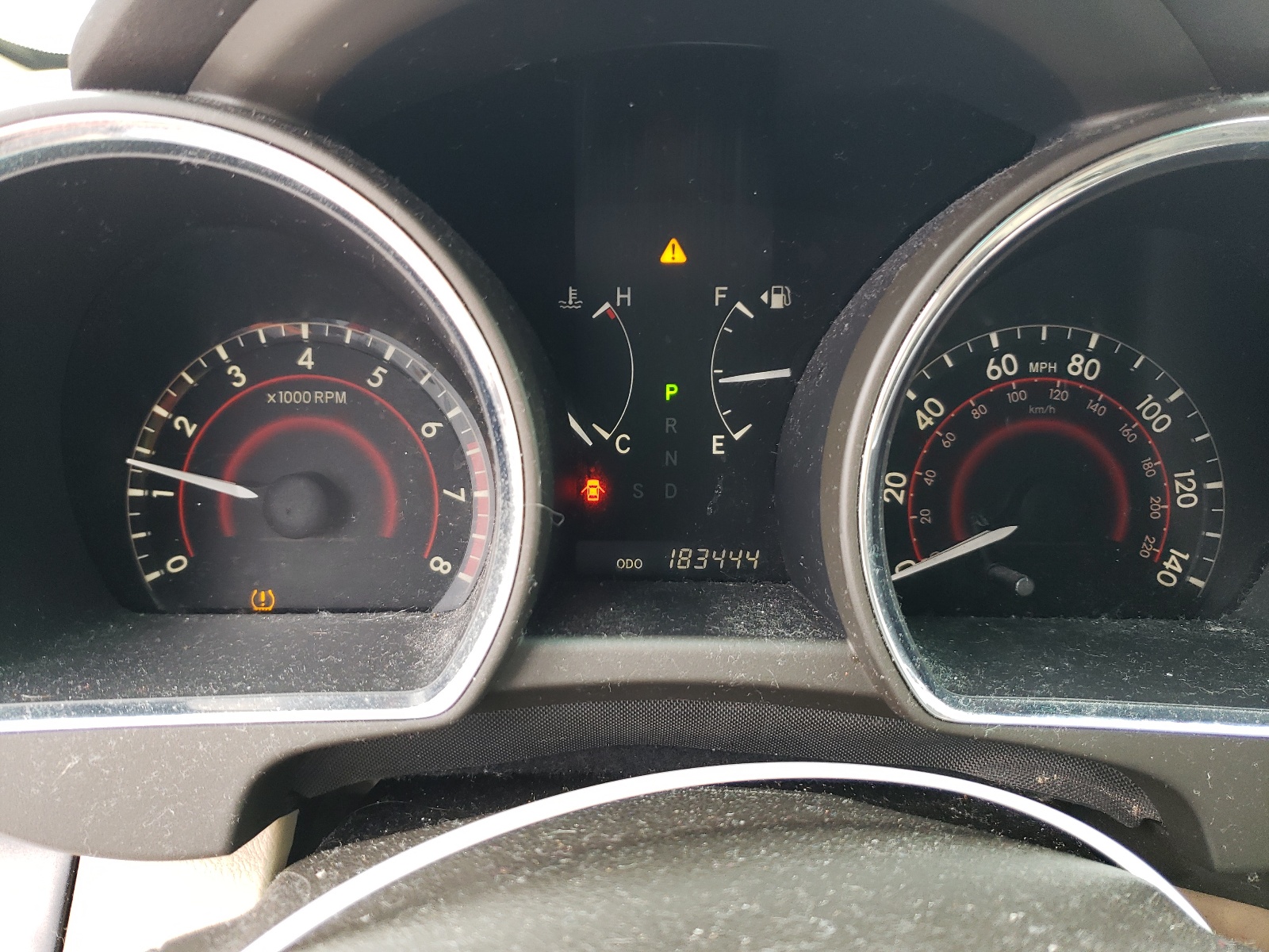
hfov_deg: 67.3
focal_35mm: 26
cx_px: 634
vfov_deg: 53.1
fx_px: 953
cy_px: 476
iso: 95
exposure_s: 1/60.2
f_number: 1.5
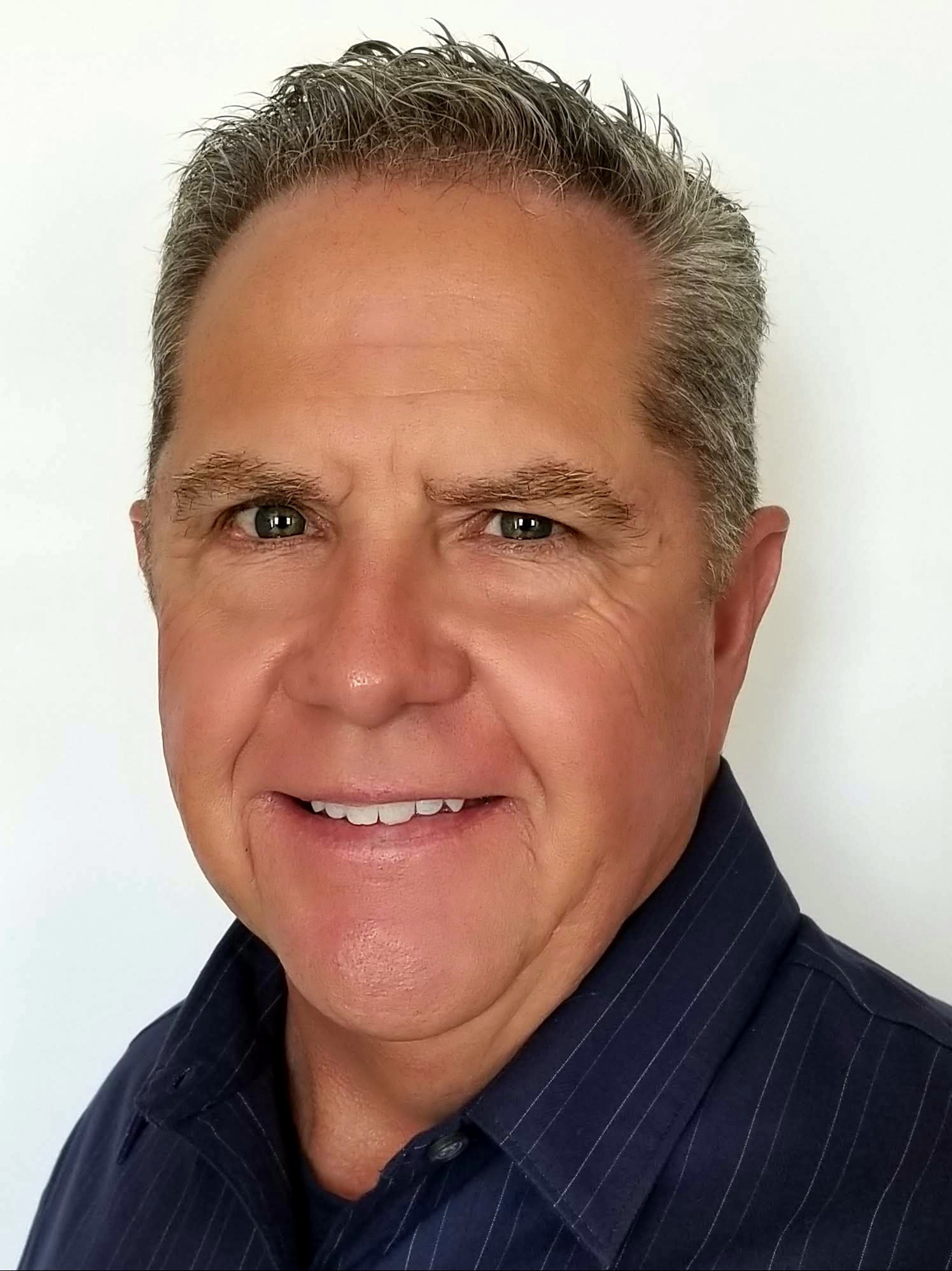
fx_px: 954
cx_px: 476
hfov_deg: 53.0
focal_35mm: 26
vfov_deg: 67.3
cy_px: 636
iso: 100
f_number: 1.7
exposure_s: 1/100
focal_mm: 4.25
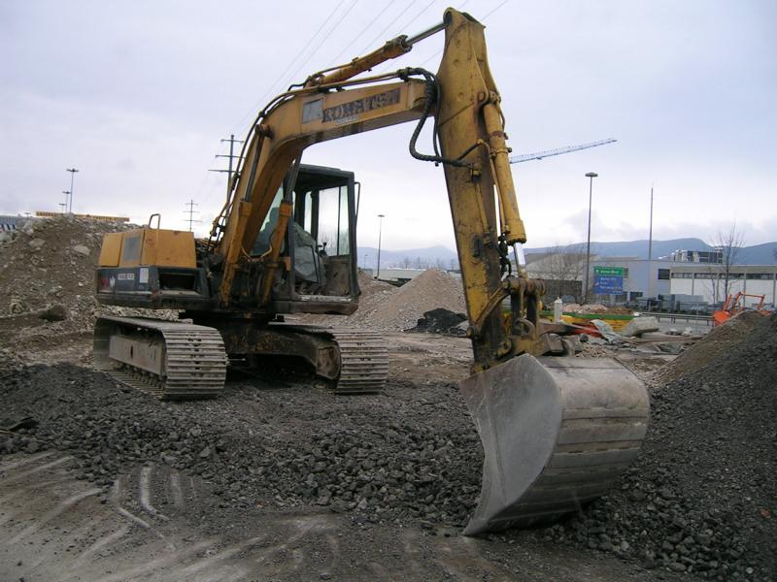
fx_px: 786
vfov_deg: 40.7
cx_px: 388
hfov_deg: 52.6
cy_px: 291
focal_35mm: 35
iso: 50
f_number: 2.8
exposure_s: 1/86.1
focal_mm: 5.4
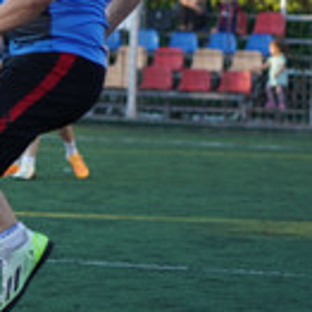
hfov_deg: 6.2
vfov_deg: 6.3
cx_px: -210
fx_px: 2814
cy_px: 85
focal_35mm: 276
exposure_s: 1/1600
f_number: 2.5
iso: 800
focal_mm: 85
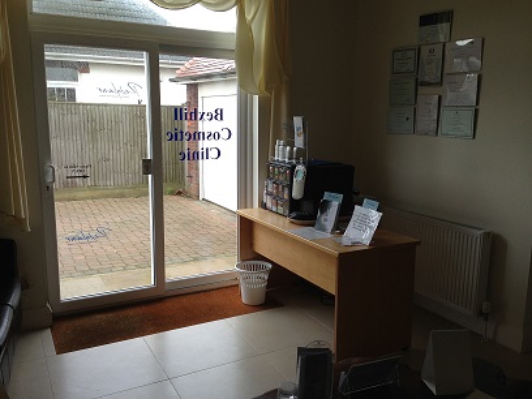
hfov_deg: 55.4
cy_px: 200
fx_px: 507
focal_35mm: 33
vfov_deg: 42.9
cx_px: 266
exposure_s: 1/60
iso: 50
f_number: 2.4
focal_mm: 4.13
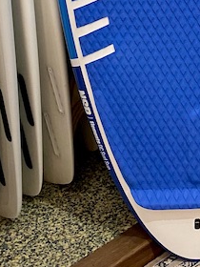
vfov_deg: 16.4
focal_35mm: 99
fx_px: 763
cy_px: -226
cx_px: 190
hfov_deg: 14.7
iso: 100
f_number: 1.8
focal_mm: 4.25
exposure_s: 1/60
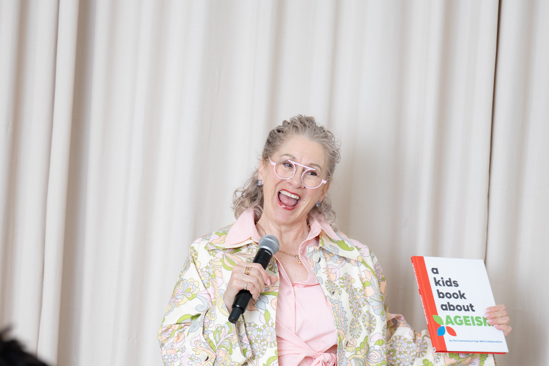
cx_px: 275
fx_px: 1616
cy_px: 310
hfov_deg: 19.3
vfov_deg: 12.8
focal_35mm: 106
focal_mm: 70
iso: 500
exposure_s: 1/200
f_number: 3.2
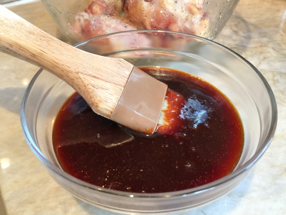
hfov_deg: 61.7
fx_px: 240
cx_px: 143
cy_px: 108
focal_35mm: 29
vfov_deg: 48.2
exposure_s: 1/15
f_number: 2.2
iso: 40
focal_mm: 4.15
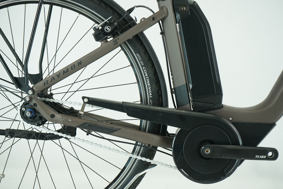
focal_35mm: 68
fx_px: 535
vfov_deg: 20.0
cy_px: 94
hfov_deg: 29.7
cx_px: 142
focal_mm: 68
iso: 2500
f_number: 7.1
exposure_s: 1/200
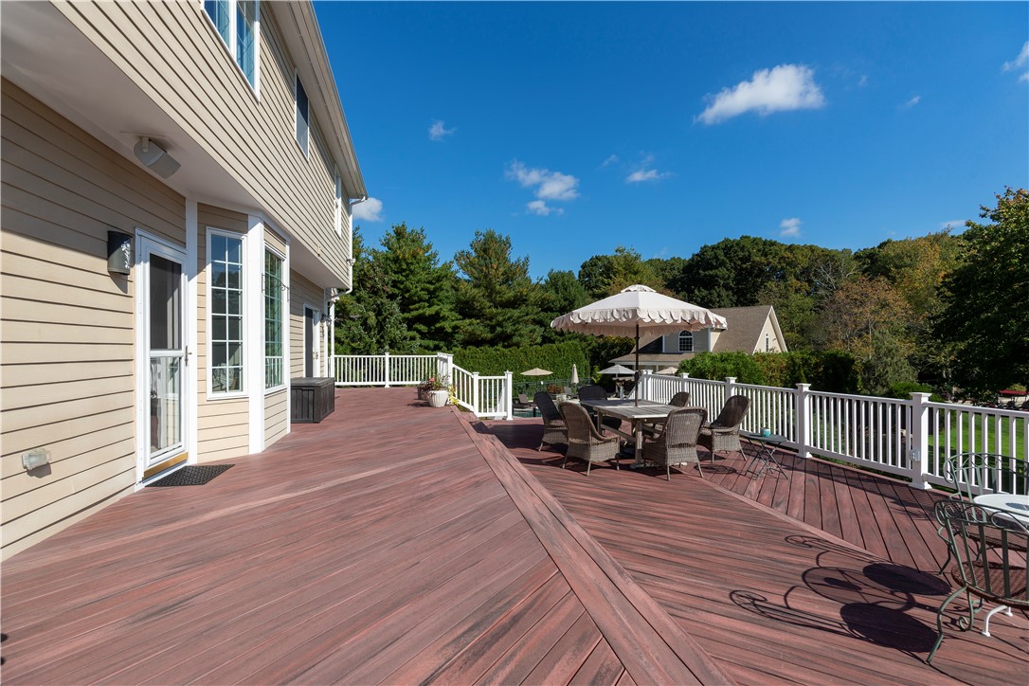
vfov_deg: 73.7
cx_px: 514
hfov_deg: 96.7
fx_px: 457
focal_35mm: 16
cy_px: 343
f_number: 9
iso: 100
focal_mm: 16
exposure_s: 1/250
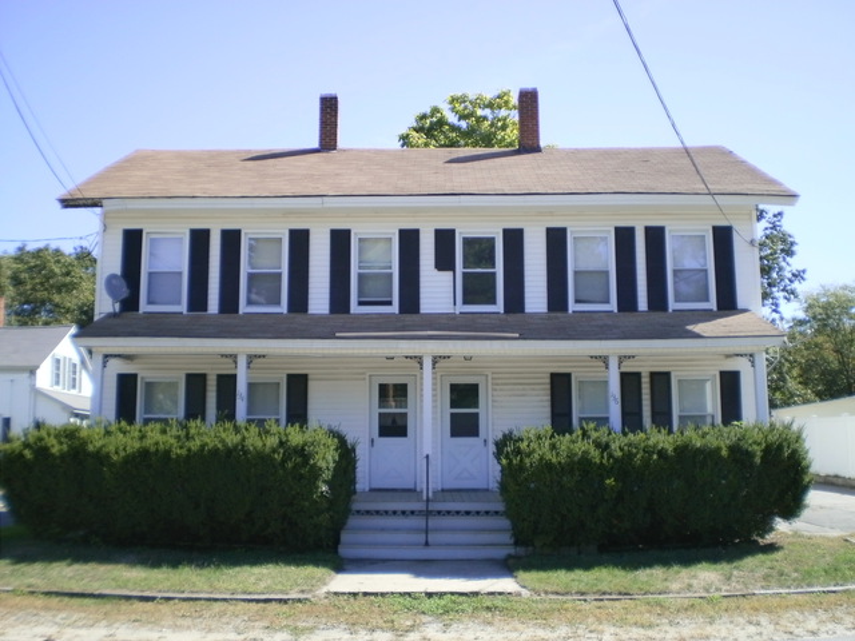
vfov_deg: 39.7
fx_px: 889
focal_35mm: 36
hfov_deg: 51.4
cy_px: 320
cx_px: 428
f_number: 3.1
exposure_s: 1/640
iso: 100
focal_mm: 6.3
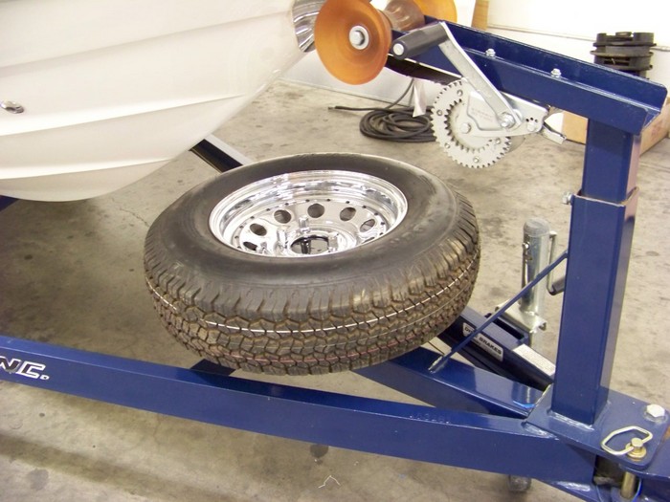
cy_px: 251
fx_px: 697
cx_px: 335
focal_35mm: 36
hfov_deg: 51.4
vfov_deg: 39.7
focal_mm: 5.85
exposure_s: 1/6
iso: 400
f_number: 2.8
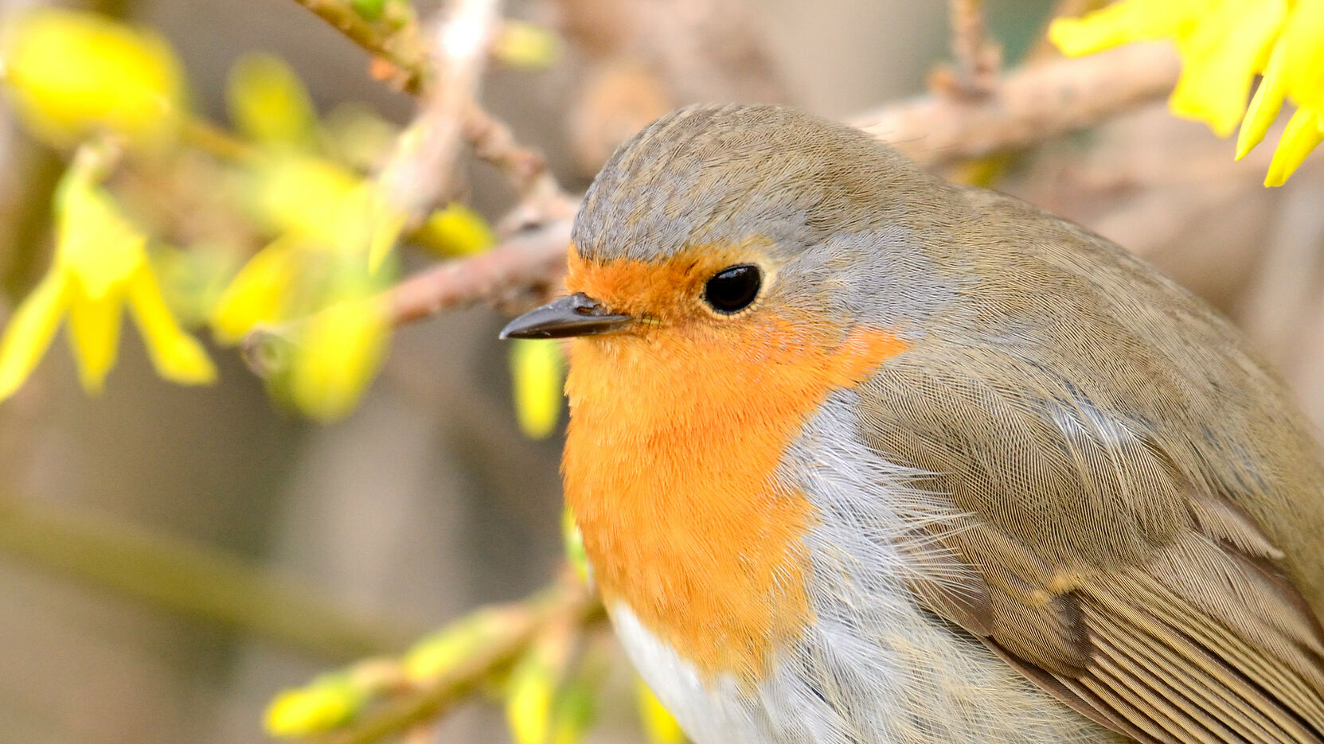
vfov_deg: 1.1
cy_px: 590
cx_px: 898
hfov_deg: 1.9
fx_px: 39807
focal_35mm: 1134
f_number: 5.6
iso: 800
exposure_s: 1/320
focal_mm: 500
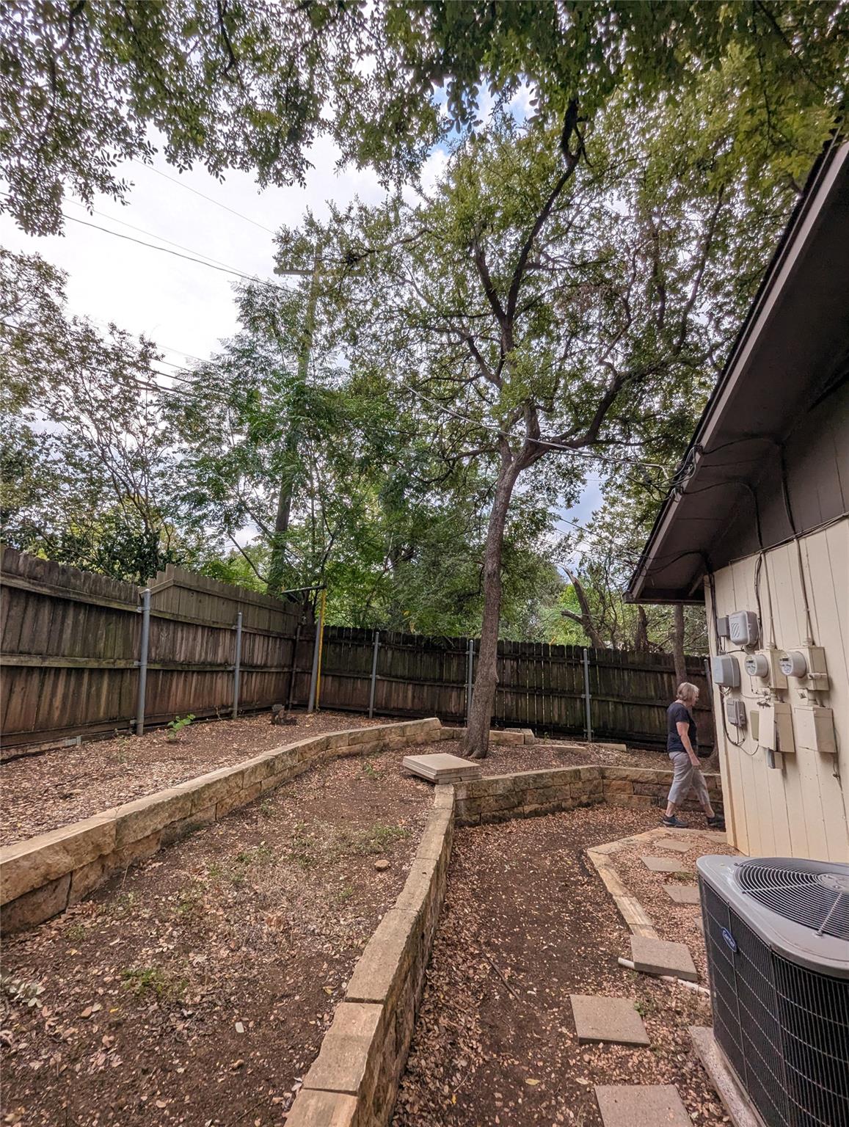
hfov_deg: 90.1
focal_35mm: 13
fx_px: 424
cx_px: 424
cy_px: 564
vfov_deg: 106.1
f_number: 2.2
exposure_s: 1/437
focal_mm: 1.95
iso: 41
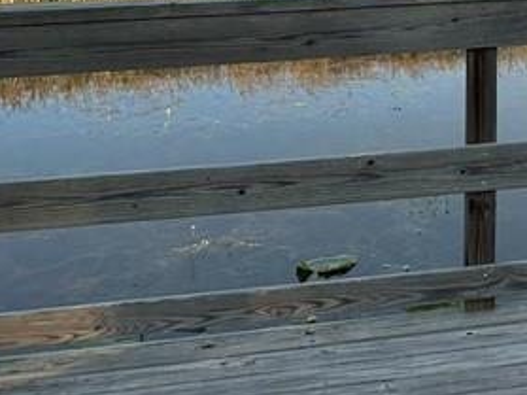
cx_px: 739
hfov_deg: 19.9
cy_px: -195
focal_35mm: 88
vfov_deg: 15.5
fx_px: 1339
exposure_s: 1/1988
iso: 80
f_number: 1.78
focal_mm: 6.86
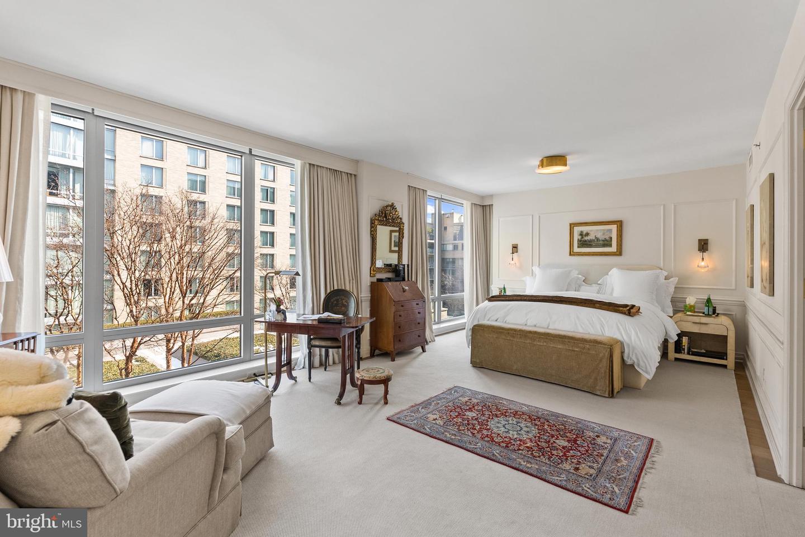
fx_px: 358
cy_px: 268
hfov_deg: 96.7
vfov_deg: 73.8
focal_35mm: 16
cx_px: 402
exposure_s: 1/25
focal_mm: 16
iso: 800
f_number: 7.1
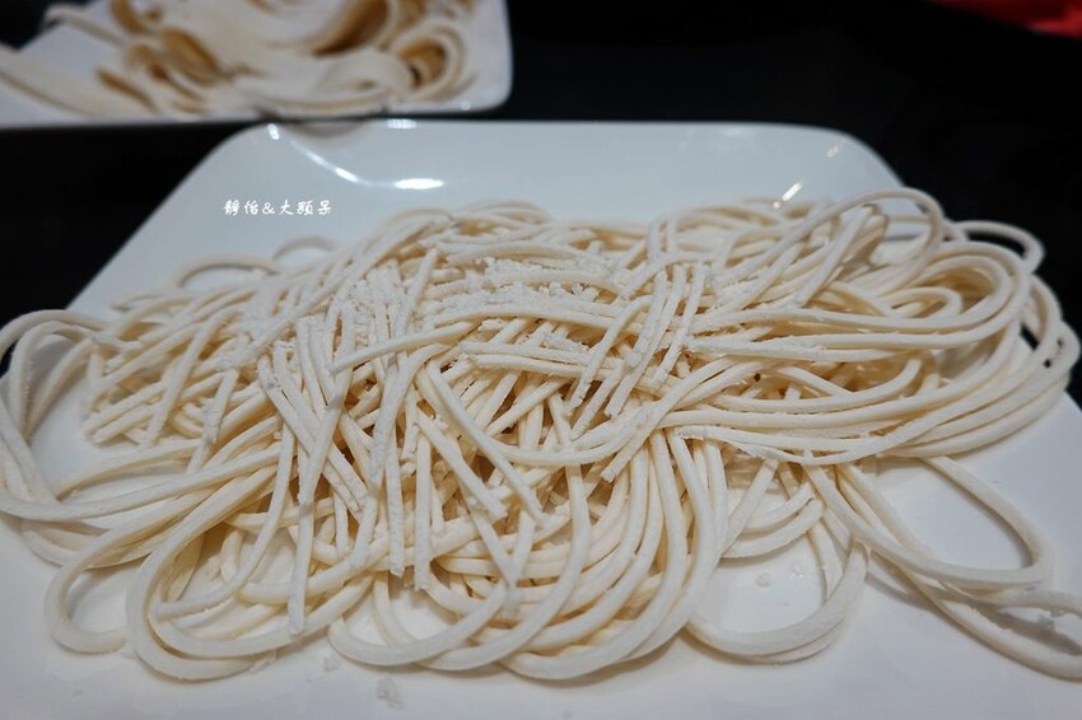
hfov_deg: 73.8
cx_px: 541
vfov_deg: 53.1
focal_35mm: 24
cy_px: 360
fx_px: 721
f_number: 2.8
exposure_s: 1/60
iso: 125
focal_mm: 9
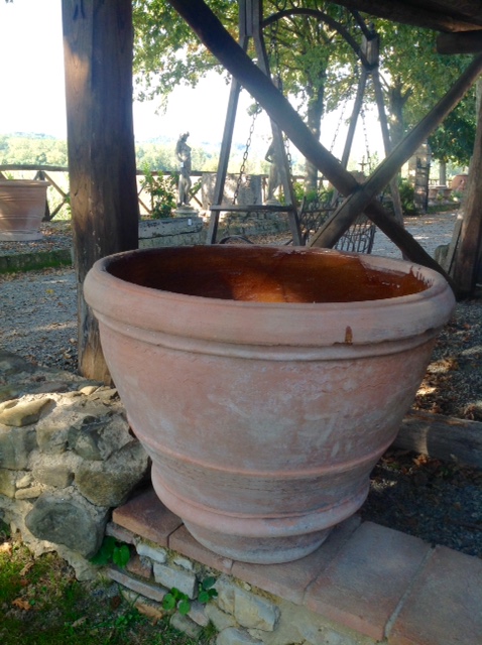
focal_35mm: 35
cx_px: 241
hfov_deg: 40.6
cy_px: 322
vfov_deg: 52.7
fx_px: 652
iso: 50
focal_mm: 4.28
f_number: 2.4
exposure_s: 1/219
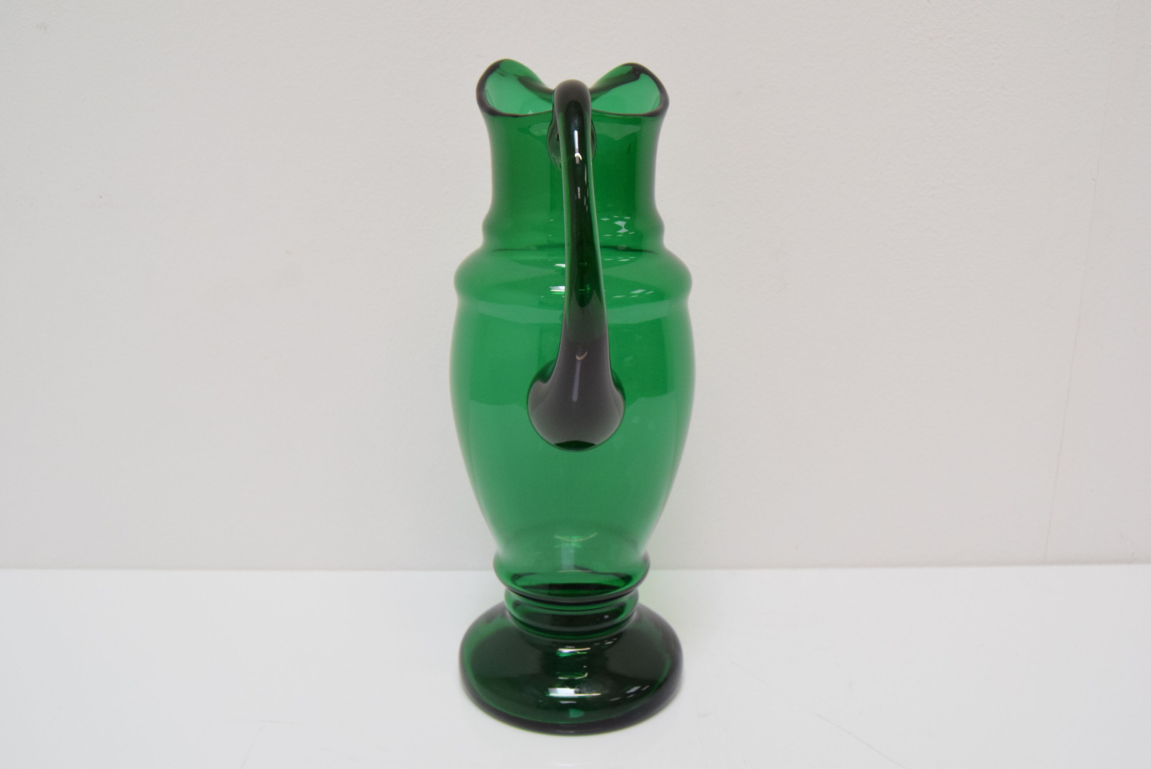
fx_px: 1104
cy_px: 384
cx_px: 576
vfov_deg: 38.4
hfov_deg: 55.1
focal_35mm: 34
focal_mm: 23
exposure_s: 1/160
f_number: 6.3
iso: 1600
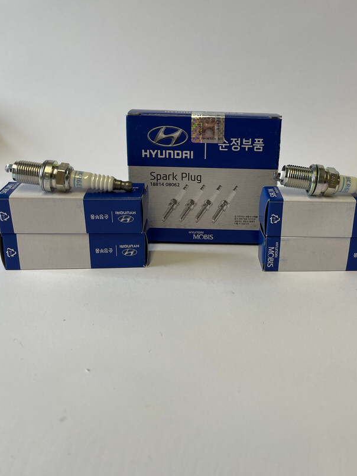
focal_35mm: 31
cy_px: 202
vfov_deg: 58.1
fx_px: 426
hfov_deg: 45.3
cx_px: 208
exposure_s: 1/110
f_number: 1.6
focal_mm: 5.1
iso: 100
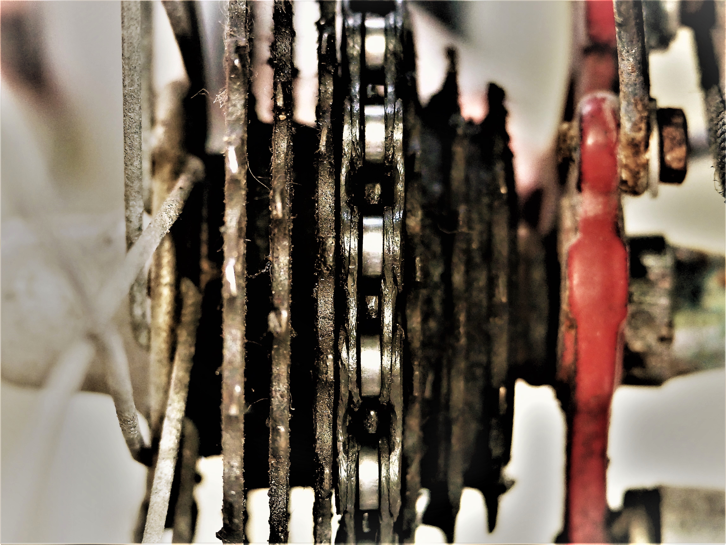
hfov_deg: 11.6
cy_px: 272
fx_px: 3567
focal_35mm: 170
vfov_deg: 8.7
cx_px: 363
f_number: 5
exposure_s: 1/40
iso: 3200
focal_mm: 85
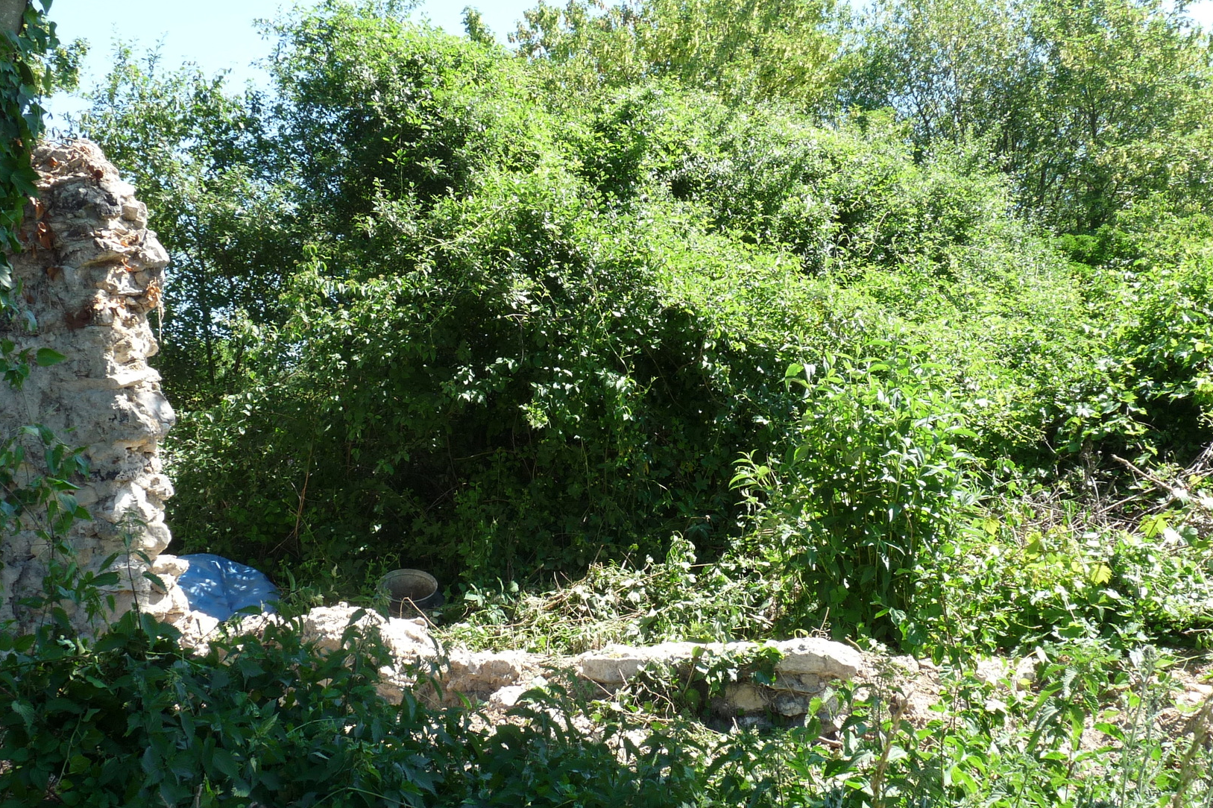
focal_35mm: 36
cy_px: 446
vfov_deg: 36.8
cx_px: 608
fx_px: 1213
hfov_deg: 53.1
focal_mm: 4.8
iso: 100
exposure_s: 1/160
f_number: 4
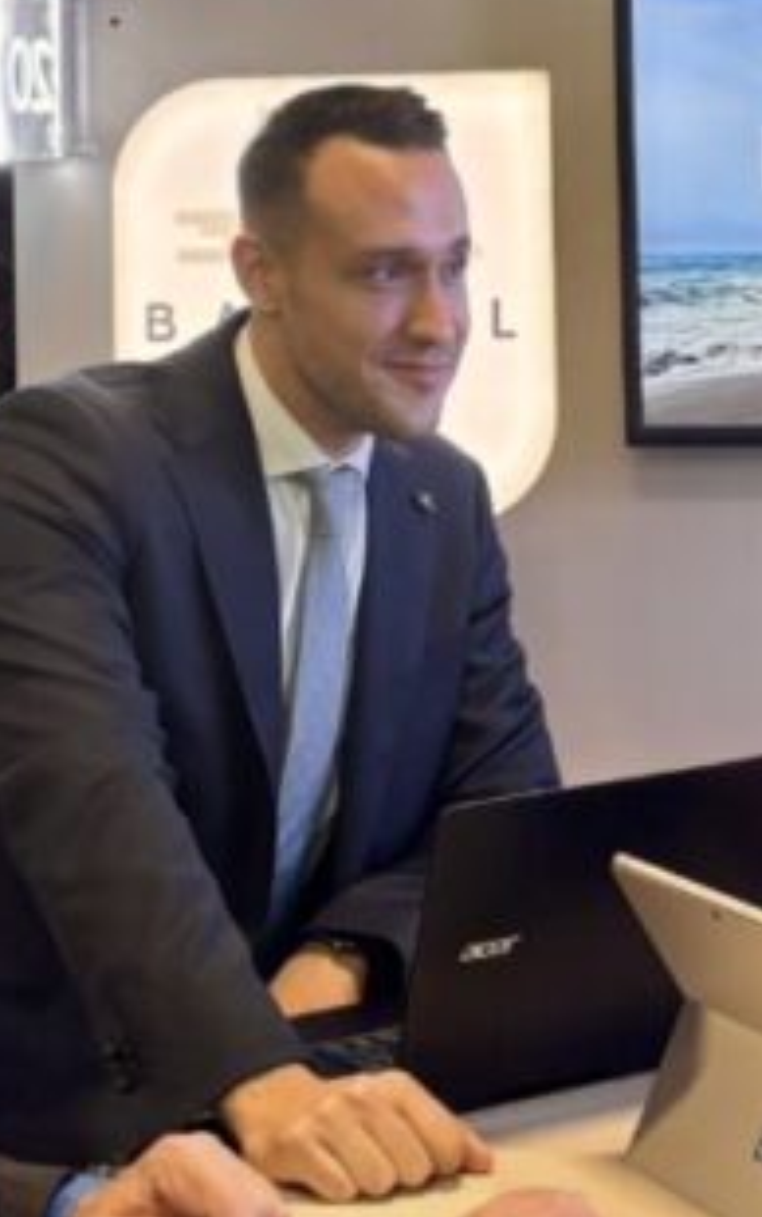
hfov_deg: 14.3
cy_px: 94
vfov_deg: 22.2
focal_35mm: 91
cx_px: 644
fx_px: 3021
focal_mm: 5.96
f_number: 1.6
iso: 100
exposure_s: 1/50
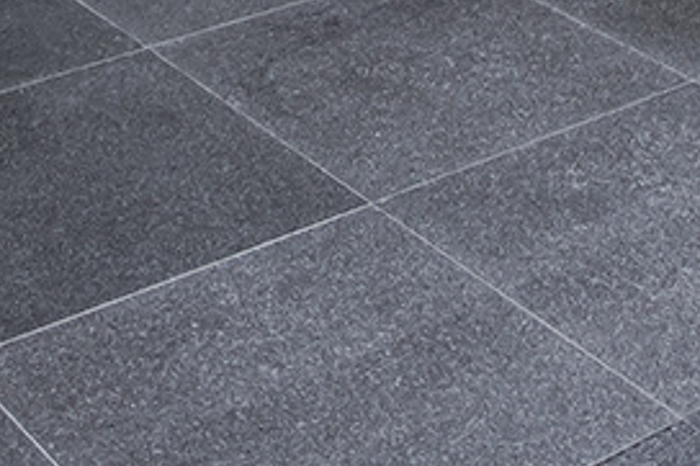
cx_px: 450
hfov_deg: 18.1
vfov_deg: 9.5
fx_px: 2196
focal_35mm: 113
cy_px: -920
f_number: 4
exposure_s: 1/30
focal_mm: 16
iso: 250
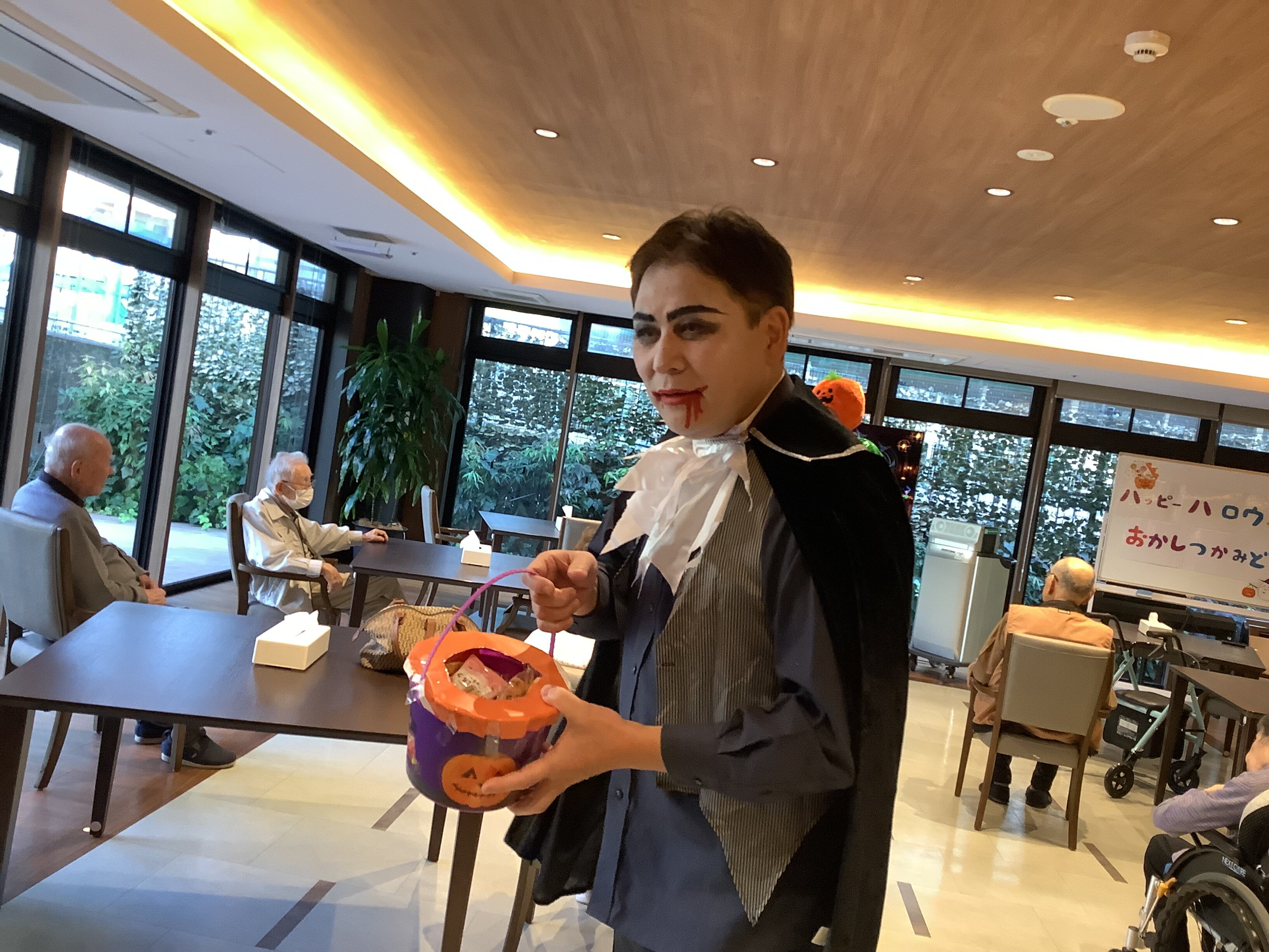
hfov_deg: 58.4
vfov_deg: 45.4
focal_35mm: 31
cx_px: 634
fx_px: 1136
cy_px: 476
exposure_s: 1/60
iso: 250
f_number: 2.4
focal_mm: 3.3
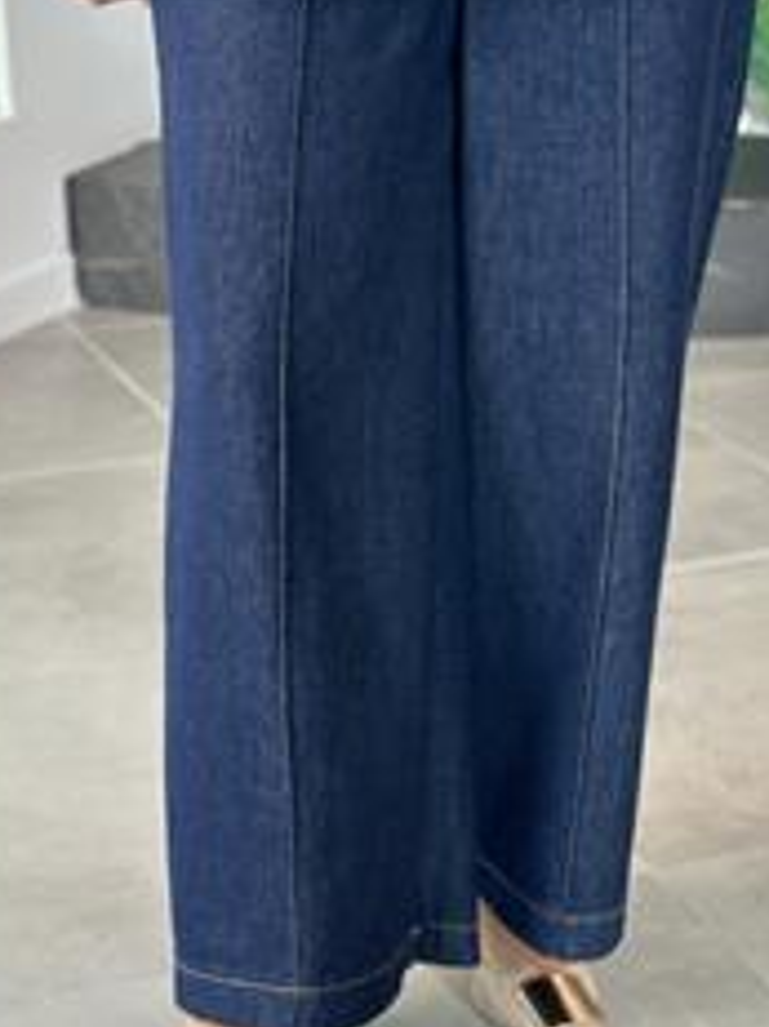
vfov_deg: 22.7
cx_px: 413
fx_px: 2550
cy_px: 393
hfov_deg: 17.1
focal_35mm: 86
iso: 80
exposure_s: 1/121
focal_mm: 6.86
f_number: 1.78
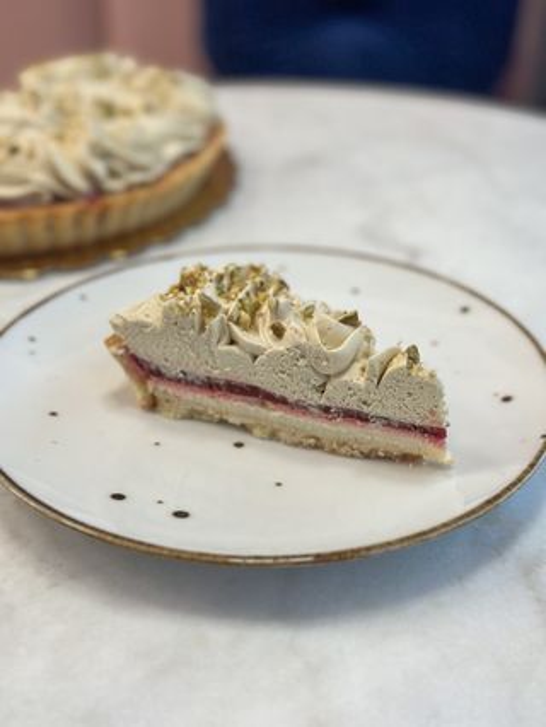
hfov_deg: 30.3
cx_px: 273
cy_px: 364
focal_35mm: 48
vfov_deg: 39.6
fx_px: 1008
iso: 125
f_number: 1.8
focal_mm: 6.86
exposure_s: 1/120
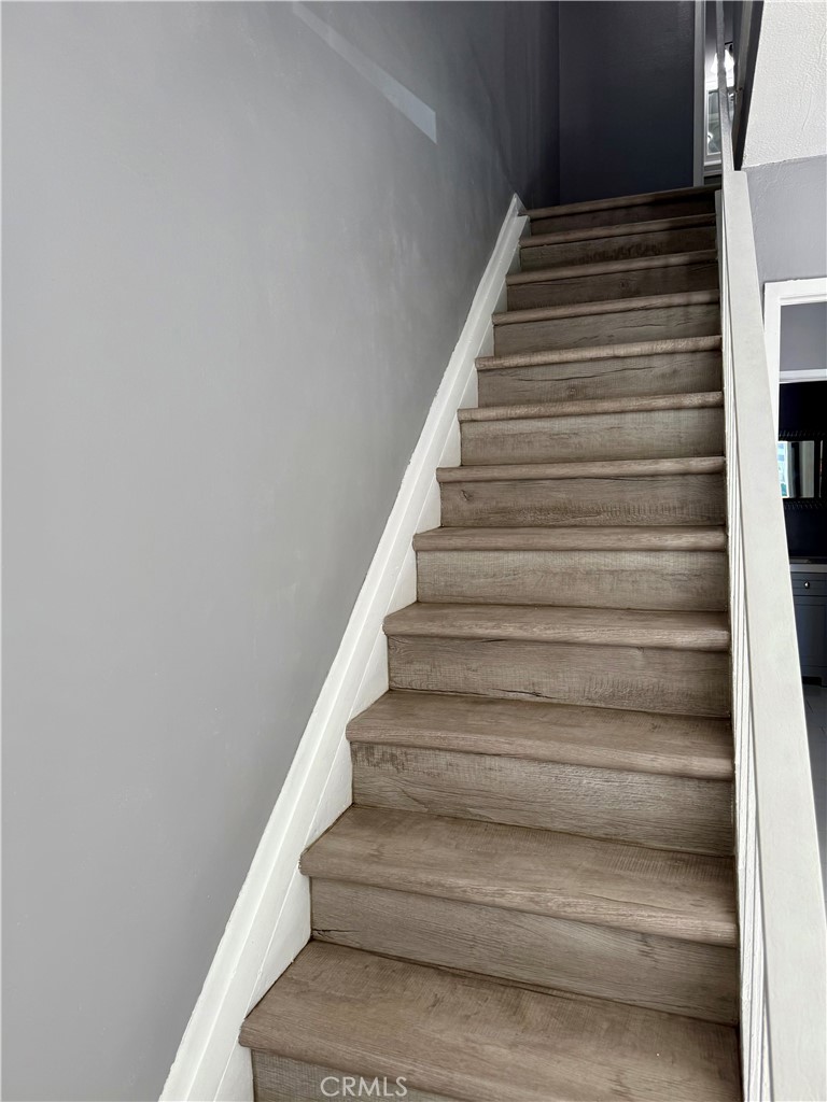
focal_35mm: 24
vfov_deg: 71.6
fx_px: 765
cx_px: 414
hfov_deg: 56.8
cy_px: 551
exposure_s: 1/121
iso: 100
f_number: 1.78
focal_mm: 6.76
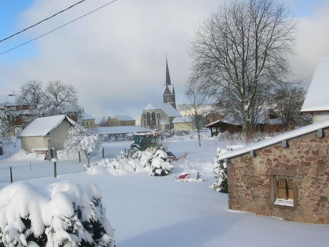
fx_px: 428
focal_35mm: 45
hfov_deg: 41.7
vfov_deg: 32.1
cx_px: 119
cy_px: 139
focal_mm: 5.8
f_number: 5.6
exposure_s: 1/262
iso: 50
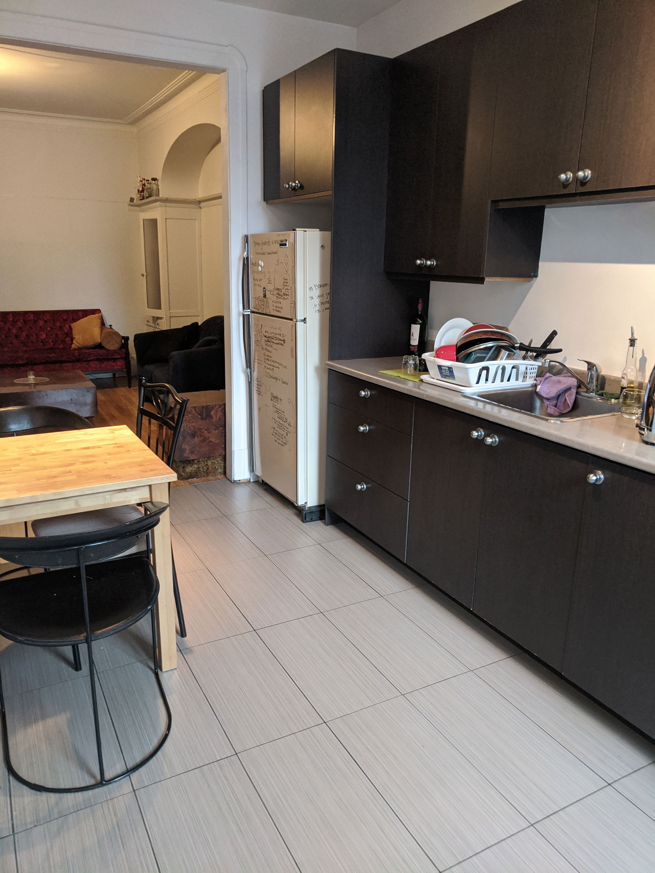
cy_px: 436
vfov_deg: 67.3
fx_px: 656
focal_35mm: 26
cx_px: 328
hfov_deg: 53.1
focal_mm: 4.67
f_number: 2
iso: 710
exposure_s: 1/30
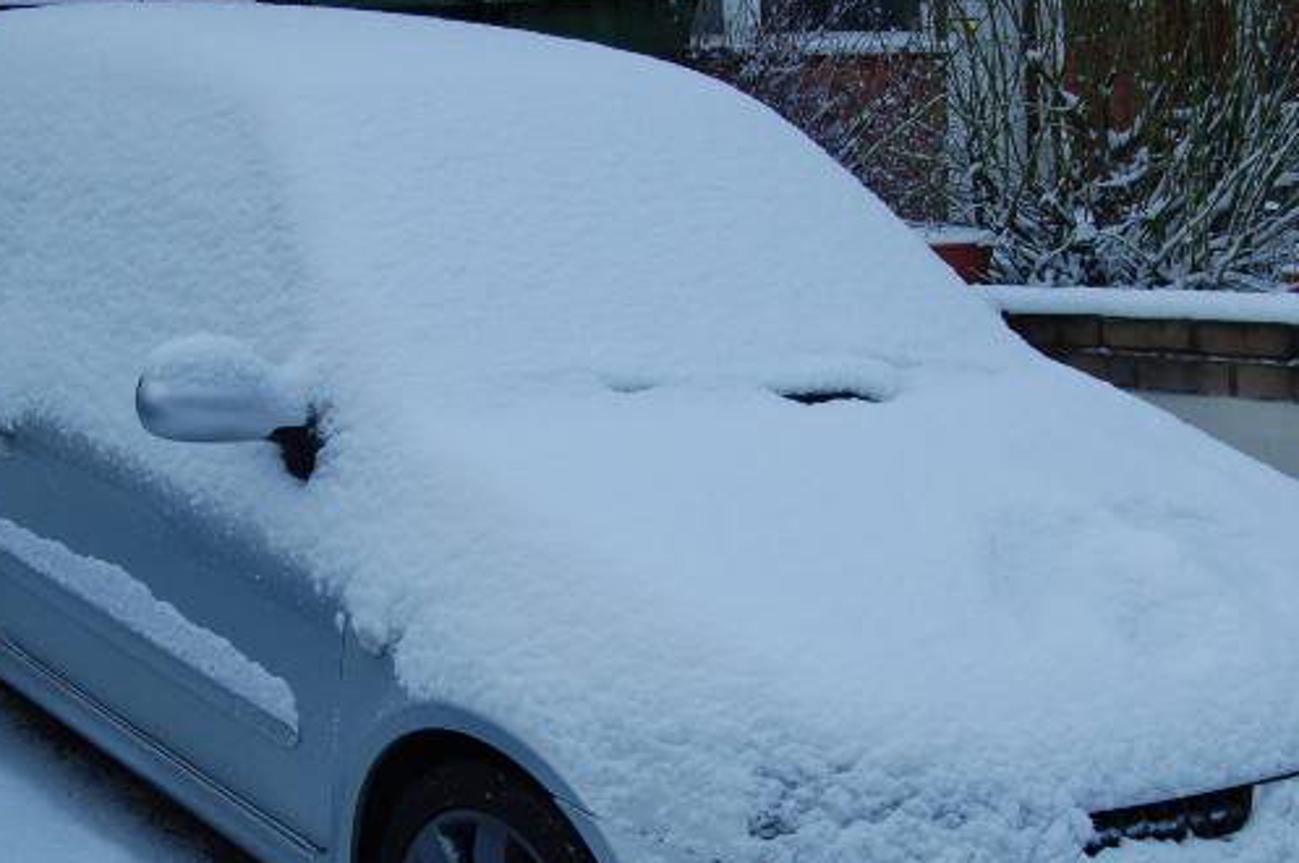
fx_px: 2090
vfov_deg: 23.1
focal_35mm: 58
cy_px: 621
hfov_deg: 34.5
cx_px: 591
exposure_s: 1/125
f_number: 5.6
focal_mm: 24
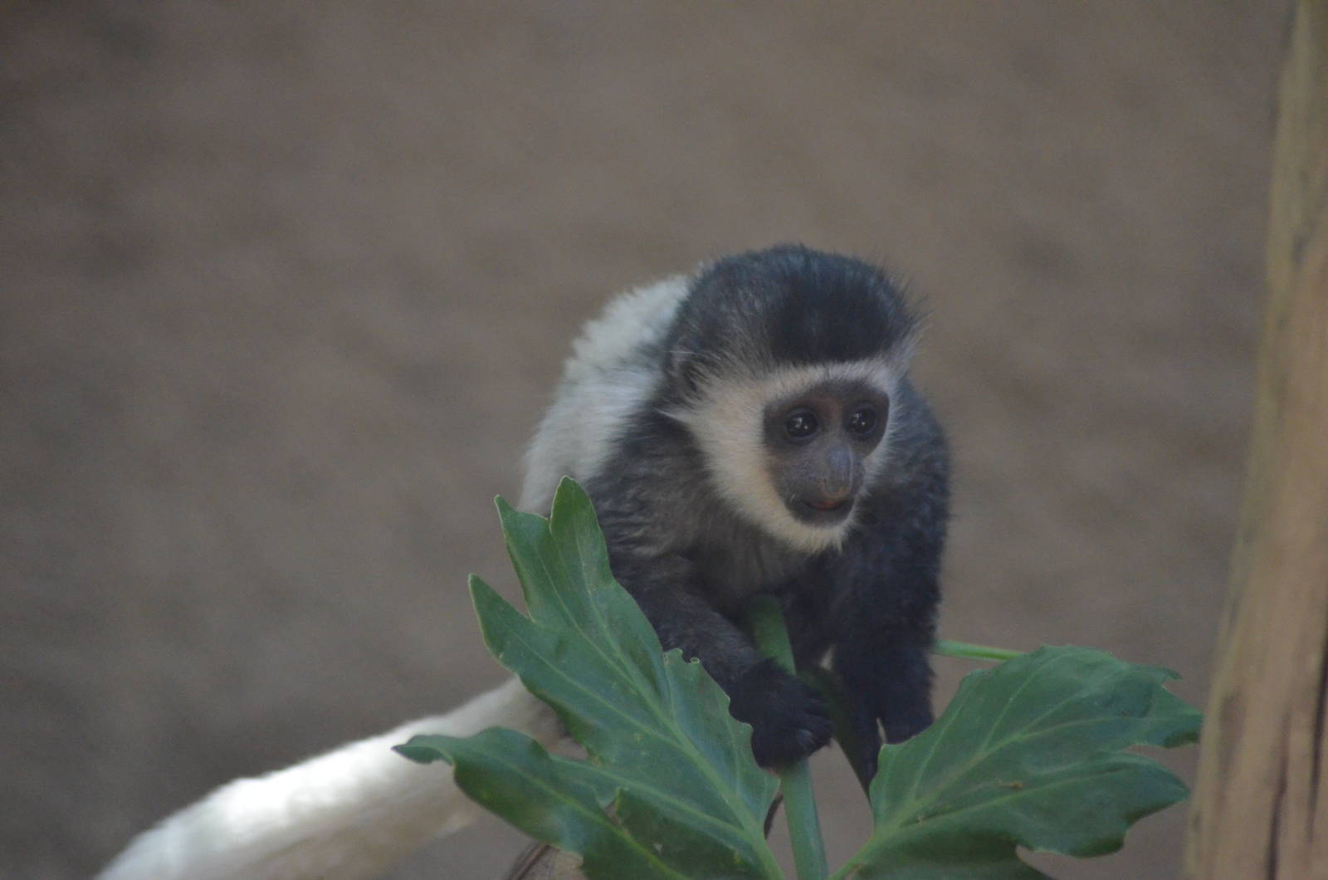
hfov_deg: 6.9
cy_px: 440
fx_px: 11045
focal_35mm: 300
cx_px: 664
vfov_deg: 4.6
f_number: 4.8
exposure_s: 1/400
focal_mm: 200
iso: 3200
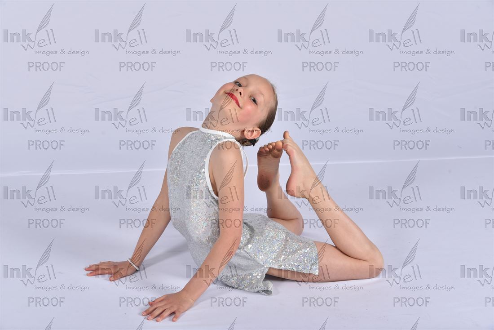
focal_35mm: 58
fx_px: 796
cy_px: 165
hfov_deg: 34.5
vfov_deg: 23.4
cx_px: 247
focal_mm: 58
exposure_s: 1/200
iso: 250
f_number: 8
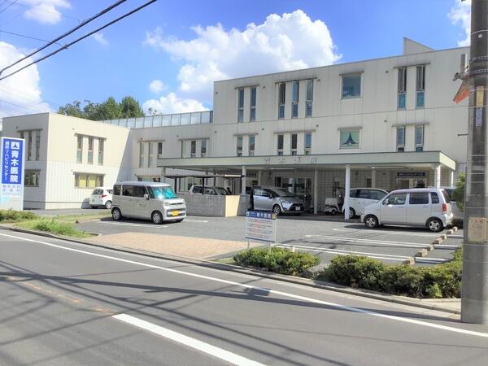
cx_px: 244
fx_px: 437
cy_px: 183
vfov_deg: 45.4
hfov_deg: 58.4
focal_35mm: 31
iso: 25
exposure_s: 1/1631
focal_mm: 3.3
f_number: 2.4
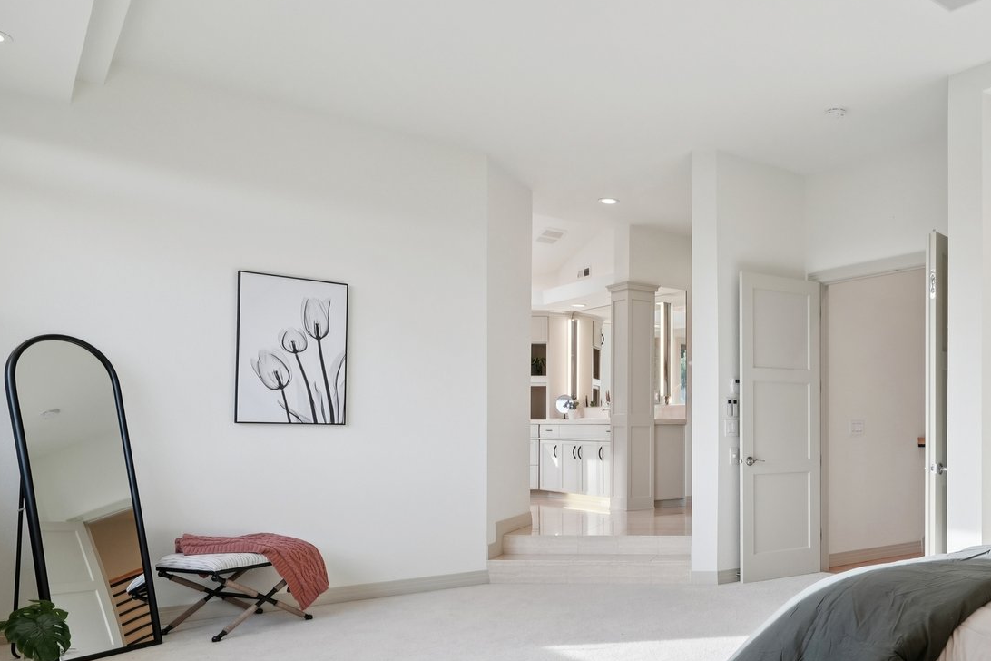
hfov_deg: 57.7
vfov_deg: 43.1
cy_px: 432
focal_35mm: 30
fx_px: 826
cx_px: 780
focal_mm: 16
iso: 400
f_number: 8
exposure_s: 1/40
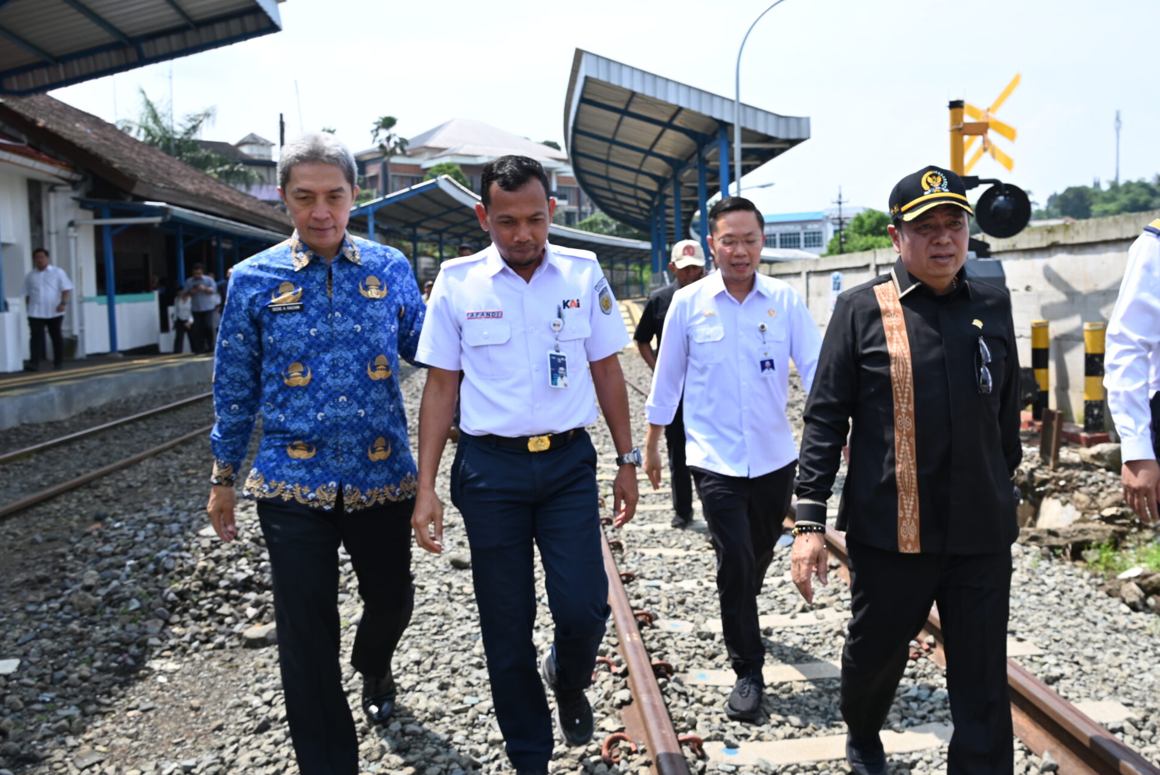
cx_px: 709
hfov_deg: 58.1
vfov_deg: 41.1
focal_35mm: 32
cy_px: 350
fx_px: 1032
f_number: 5.6
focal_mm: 24
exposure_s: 1/250
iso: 100
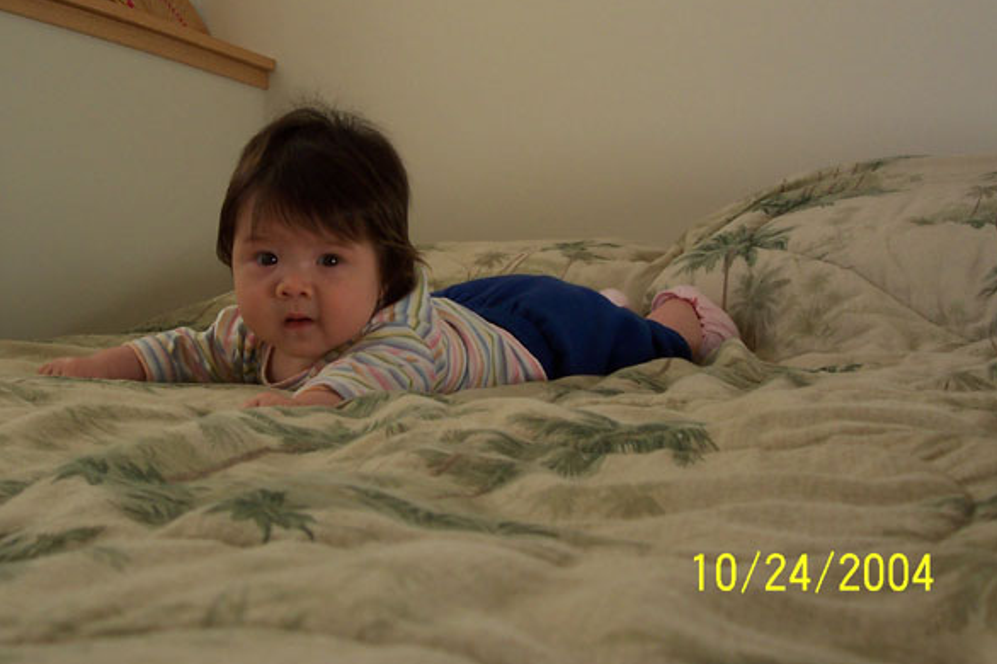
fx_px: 1273
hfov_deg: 42.6
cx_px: 403
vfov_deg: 29.1
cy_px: 238
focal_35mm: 46
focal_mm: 5.6
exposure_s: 1/125
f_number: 2.8
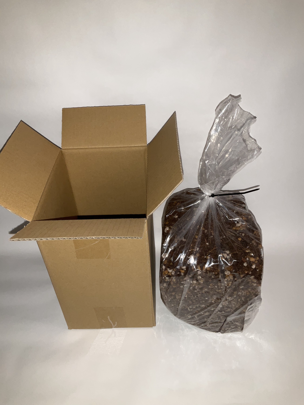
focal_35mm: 29
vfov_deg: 61.7
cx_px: 152
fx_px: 340
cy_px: 202
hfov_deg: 48.2
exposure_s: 1/50
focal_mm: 3
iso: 25
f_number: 1.8
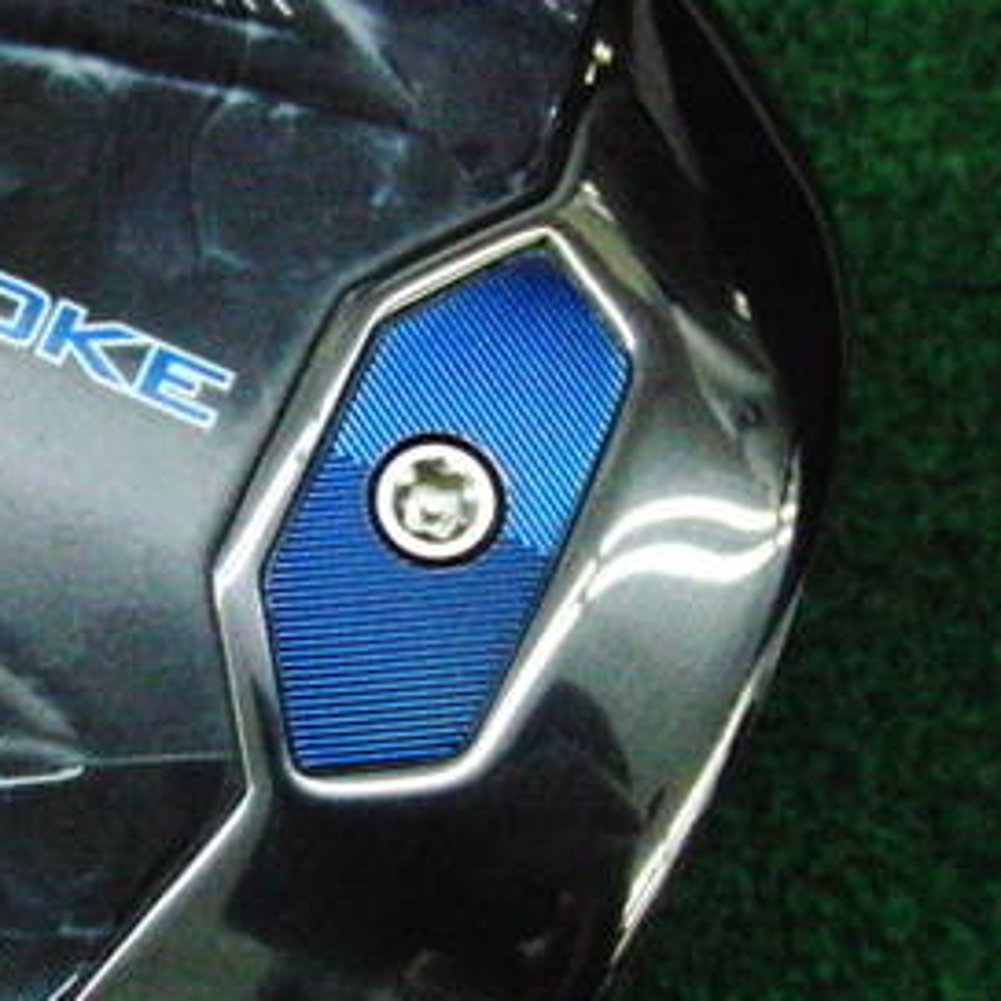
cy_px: 486
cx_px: 280
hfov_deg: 22.3
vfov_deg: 22.5
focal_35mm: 77
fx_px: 2519
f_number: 3.6
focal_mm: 6.42
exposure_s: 1/500
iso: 3200
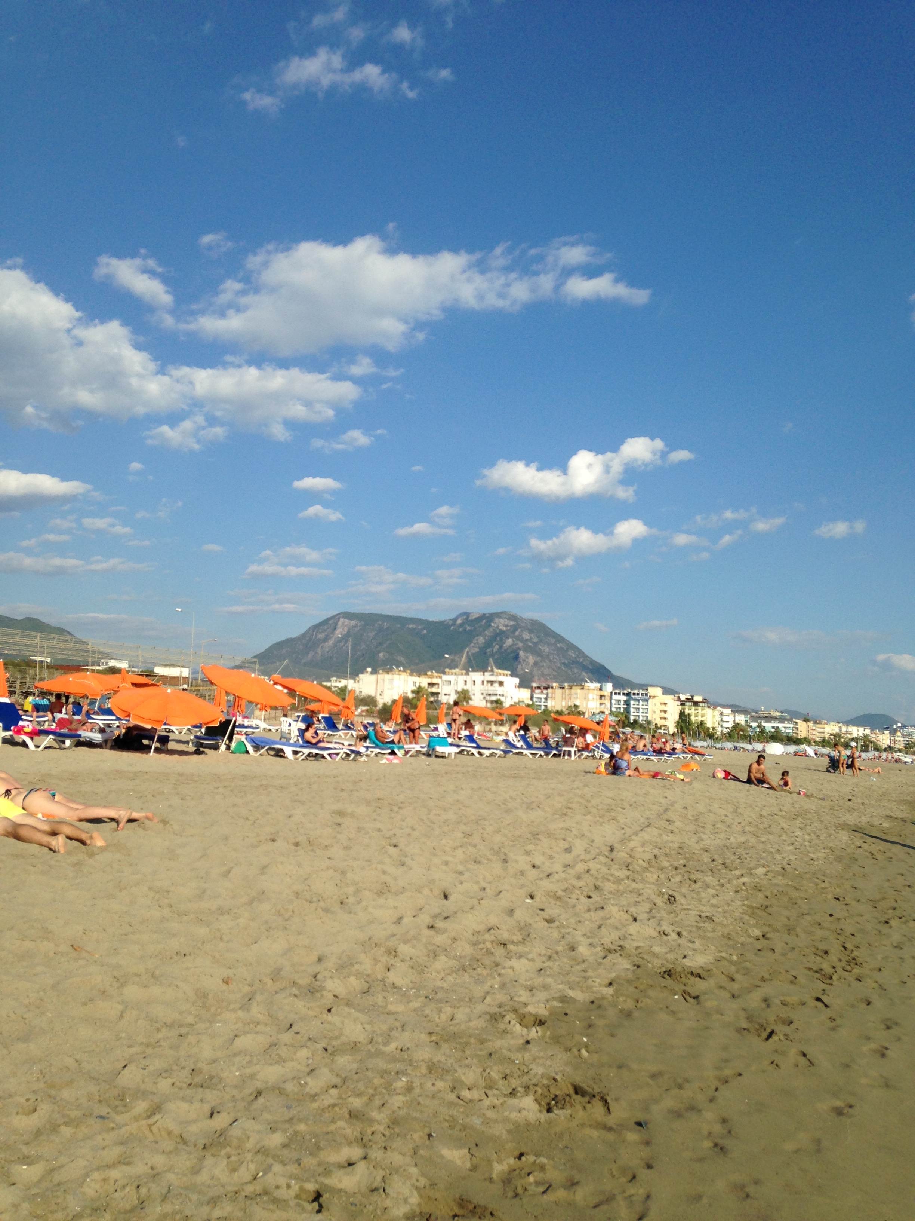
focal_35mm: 33
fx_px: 1163
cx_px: 458
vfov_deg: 55.4
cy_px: 610
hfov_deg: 42.9
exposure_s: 1/2463
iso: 50
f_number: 2.4
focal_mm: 4.12
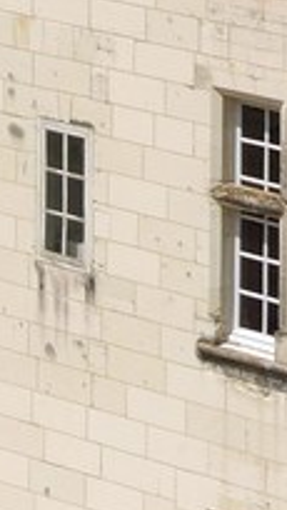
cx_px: -1540
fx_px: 4646
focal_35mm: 344
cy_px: -732
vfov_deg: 6.0
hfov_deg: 3.1
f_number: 9
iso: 100
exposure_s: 1/200
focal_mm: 28
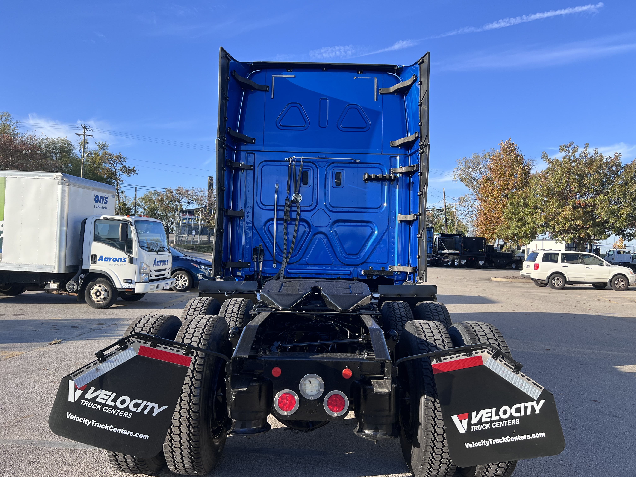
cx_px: 318
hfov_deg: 67.3
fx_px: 478
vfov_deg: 53.1
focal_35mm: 26
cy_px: 238
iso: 50
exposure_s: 1/1412
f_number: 1.5
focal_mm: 5.7
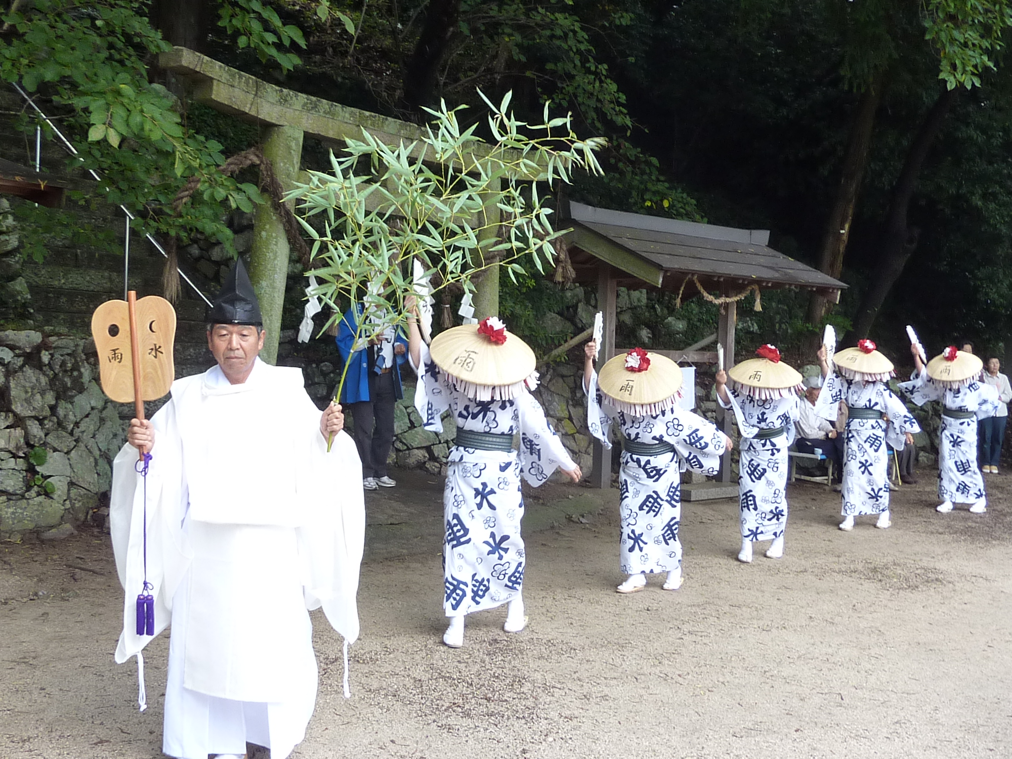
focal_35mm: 40
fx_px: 1169
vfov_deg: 36.0
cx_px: 506
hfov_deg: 46.8
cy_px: 380
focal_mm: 4.1
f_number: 3.3
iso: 125
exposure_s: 1/30
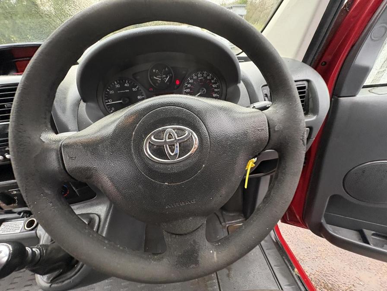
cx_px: 194
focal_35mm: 14
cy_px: 146
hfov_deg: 102.1
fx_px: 157
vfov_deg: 85.7
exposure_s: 1/60
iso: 200
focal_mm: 2.22
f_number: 2.2
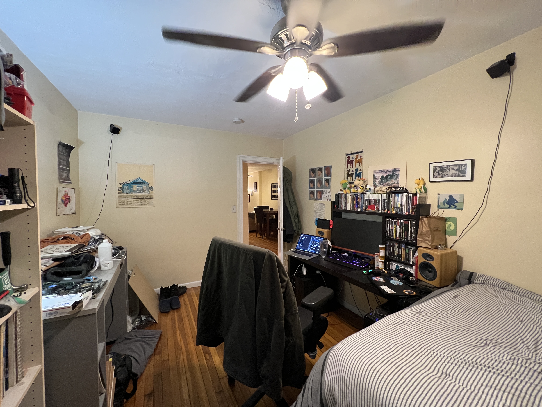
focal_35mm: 13
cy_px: 204
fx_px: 204
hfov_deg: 106.2
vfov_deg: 89.9
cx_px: 271
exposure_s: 1/60
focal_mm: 1.57
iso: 320
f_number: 1.8
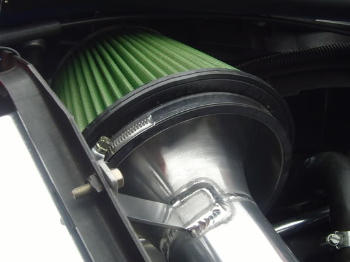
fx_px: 586
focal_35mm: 58
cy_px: 141
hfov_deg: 33.2
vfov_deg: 25.2
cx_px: 157
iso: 160
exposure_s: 1/45
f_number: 3.5
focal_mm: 6.6
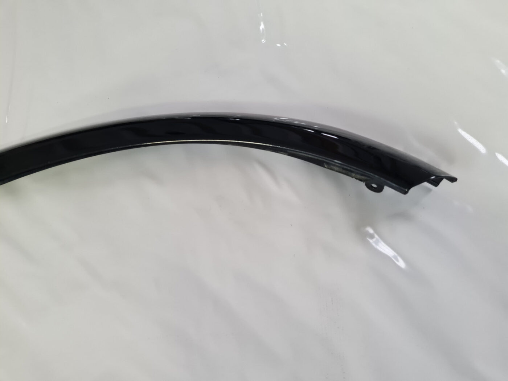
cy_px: 190
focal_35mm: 26
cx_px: 254
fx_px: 382
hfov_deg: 67.3
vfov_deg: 53.1
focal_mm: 5.4
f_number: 1.8
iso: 500
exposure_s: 1/50
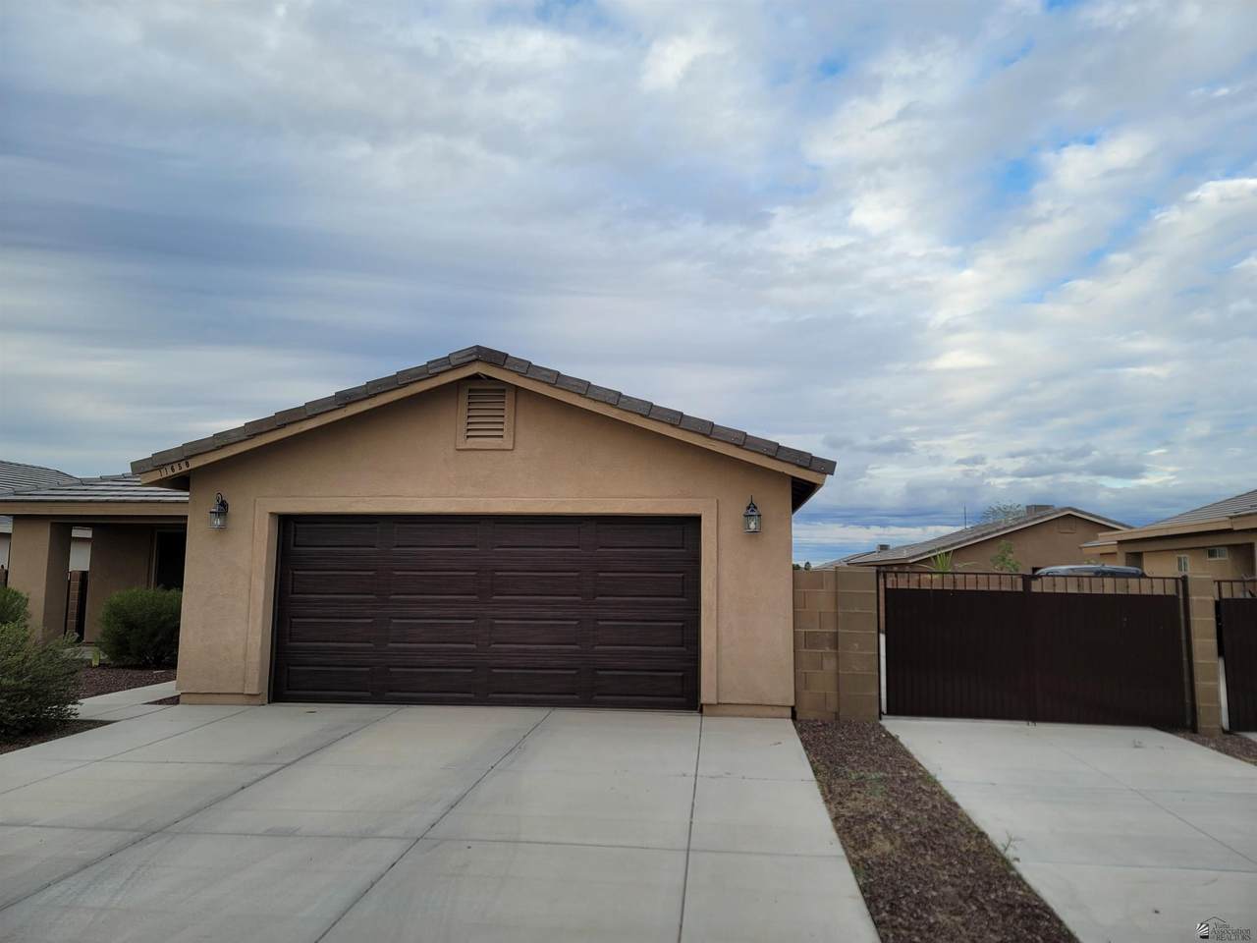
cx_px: 628
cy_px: 472
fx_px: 908
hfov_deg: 69.4
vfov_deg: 54.9
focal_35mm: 25
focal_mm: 7
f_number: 1.8
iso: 20
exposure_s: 1/189
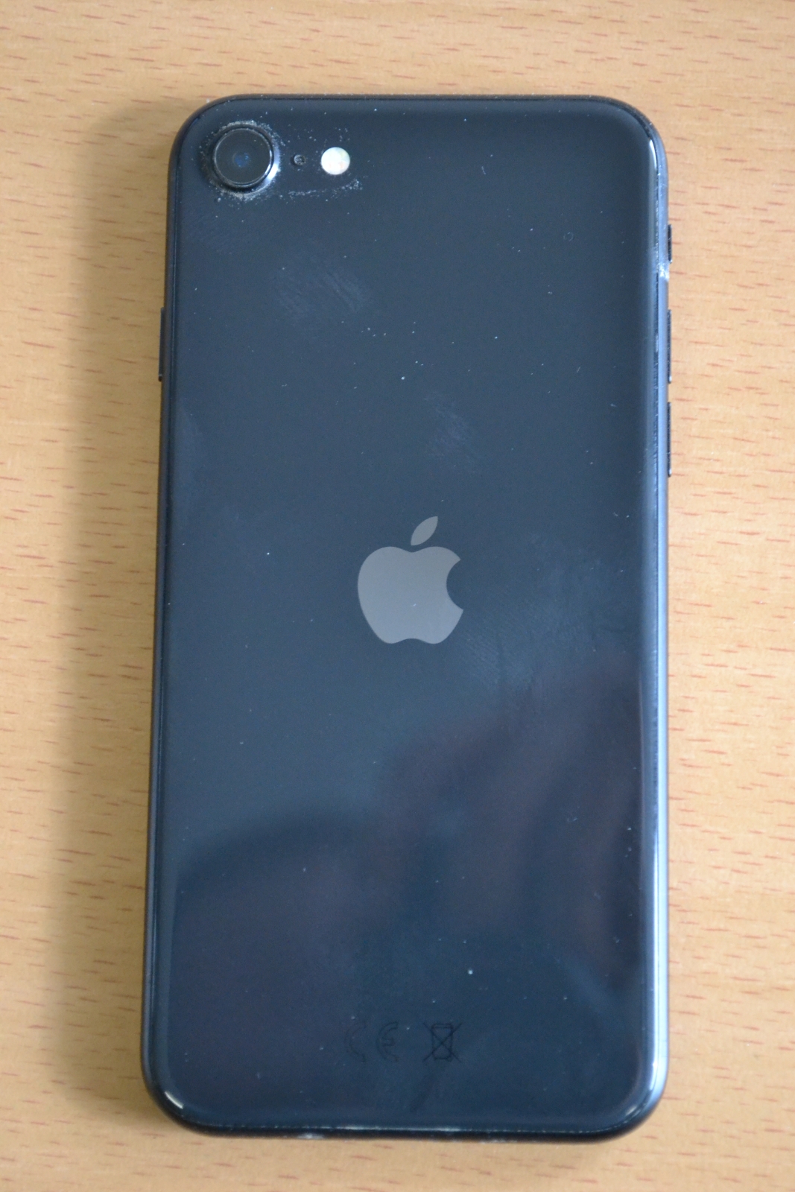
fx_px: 2732
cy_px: 596
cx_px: 398
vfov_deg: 24.6
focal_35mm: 82
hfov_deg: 16.6
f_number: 5.6
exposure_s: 1/50
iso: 3200
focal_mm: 55
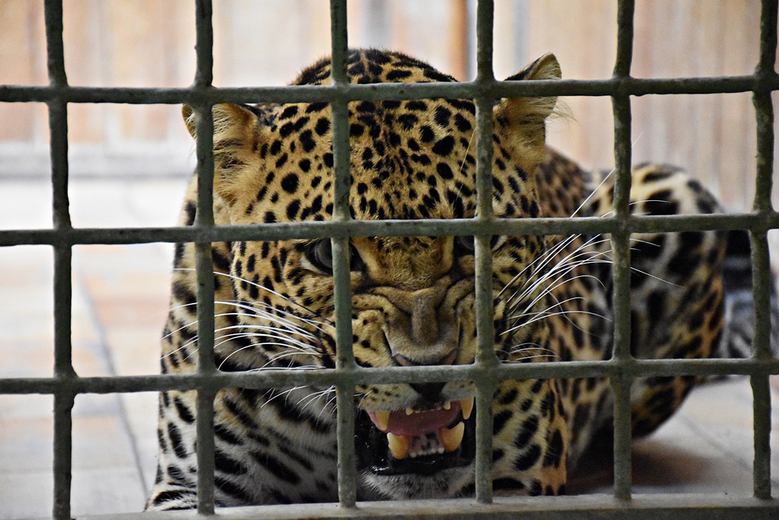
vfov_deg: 9.6
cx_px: 390
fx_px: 3084
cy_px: 260
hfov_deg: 14.4
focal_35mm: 142
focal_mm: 95
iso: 11400
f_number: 5.3
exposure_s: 1/125
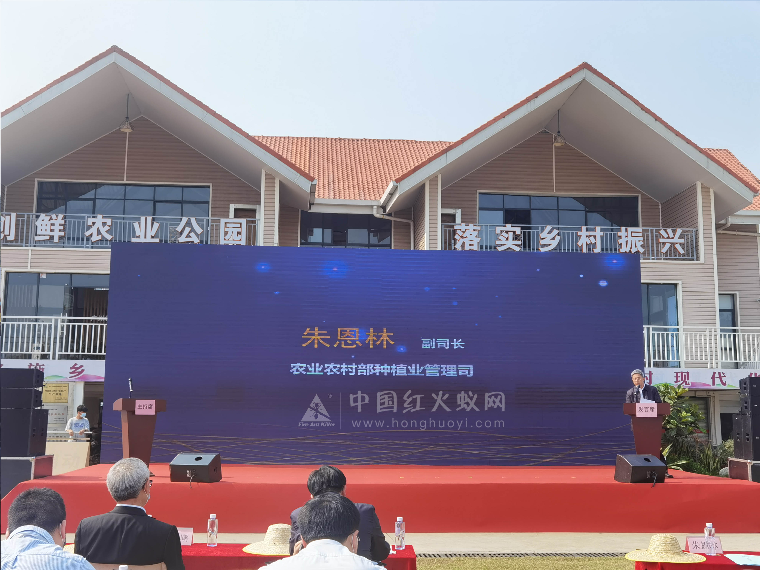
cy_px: 285
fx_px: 593
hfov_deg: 65.3
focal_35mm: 27
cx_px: 380
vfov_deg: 51.4
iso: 50
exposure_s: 1/3195
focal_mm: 6.71
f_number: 1.9
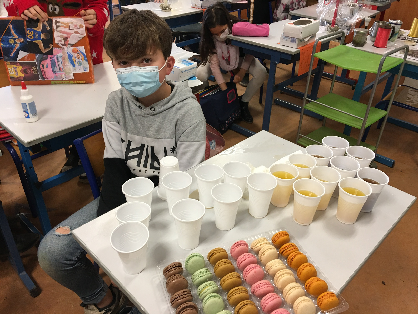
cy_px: 157
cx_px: 209
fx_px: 350
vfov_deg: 48.2
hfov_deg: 61.7
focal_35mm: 29
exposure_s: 1/17
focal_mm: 4.15
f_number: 2.2
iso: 40
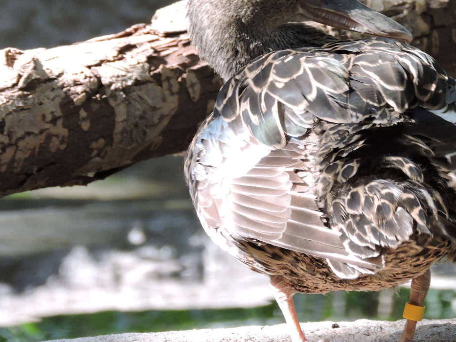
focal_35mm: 687
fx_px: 9050
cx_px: 354
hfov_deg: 2.9
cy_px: 95
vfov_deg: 2.2
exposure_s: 1/125
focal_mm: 71.3
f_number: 4.8
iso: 400
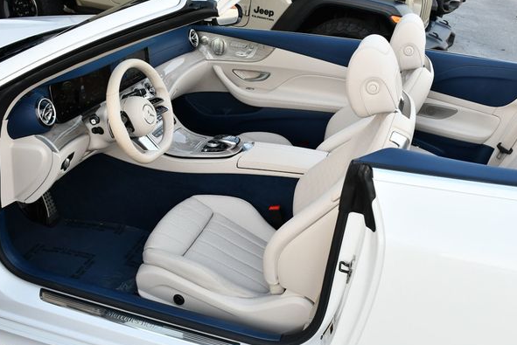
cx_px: 239
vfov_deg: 34.3
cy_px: 168
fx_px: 560
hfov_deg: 49.5
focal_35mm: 39
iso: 250
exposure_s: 1/250
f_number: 5.6
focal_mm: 18
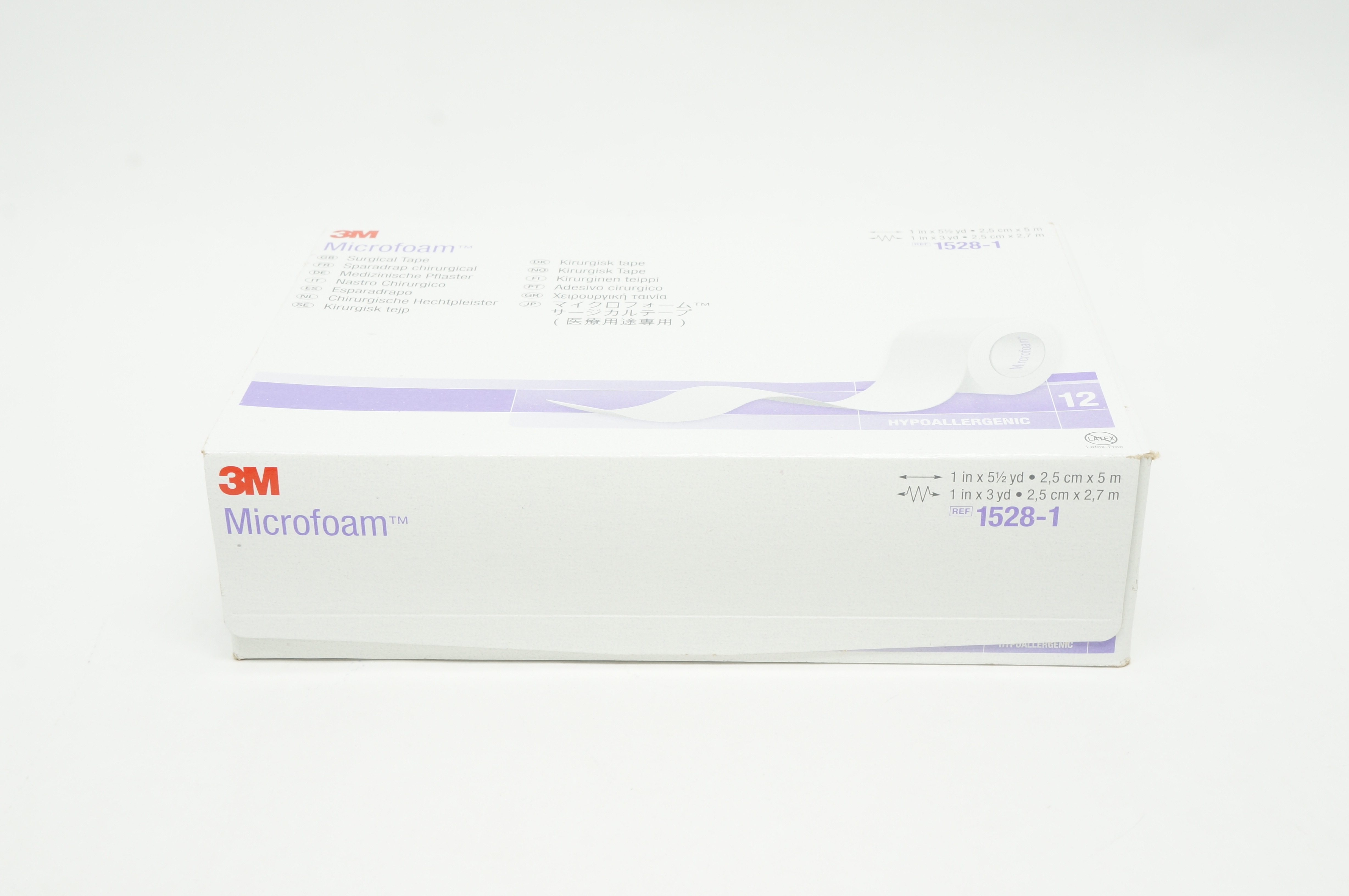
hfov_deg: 41.2
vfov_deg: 28.0
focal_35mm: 48
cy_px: 448
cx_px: 674
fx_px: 1797
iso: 400
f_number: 13
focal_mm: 32
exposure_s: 1/13
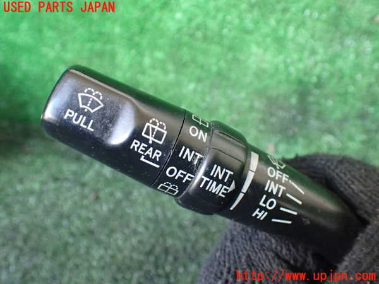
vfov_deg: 46.8
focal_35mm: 30
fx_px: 328
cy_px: 142
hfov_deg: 60.0
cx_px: 190
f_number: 2.3
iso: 800
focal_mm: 5.4
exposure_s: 1/80
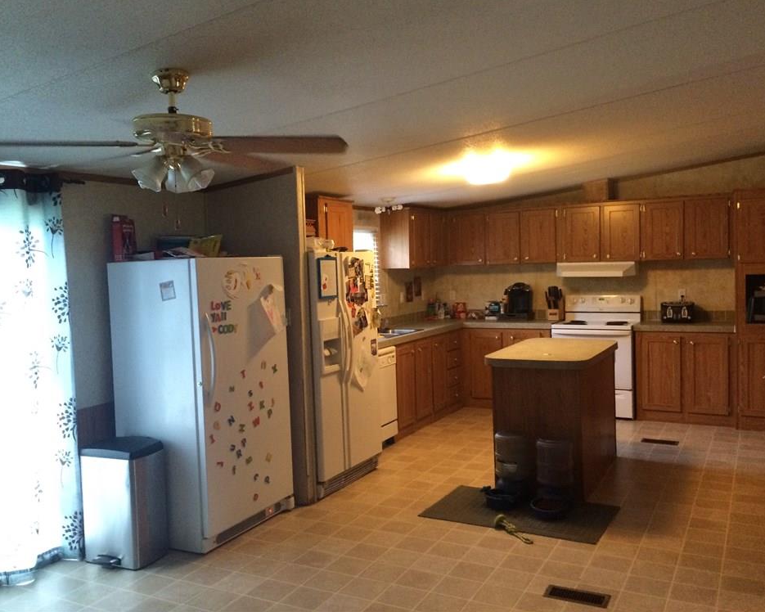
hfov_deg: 57.2
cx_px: 378
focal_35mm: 31
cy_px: 299
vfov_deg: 47.1
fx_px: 702
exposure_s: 1/30
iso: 250
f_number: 2.2
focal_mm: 4.15
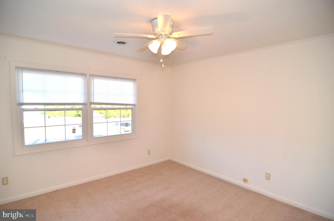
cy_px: 110
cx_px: 167
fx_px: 167
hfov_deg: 90.1
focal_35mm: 18
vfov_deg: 67.1
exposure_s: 1/125
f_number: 4
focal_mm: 12
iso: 200
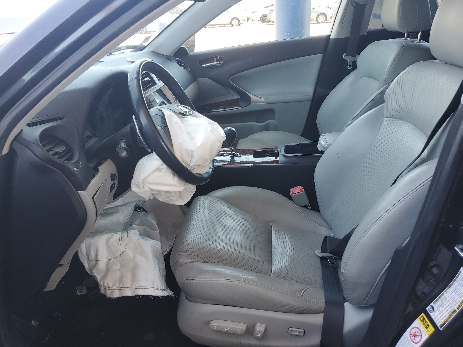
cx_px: 232
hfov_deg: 67.3
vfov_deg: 53.1
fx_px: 348
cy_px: 174
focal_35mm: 26
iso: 50
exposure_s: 1/125
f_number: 1.5
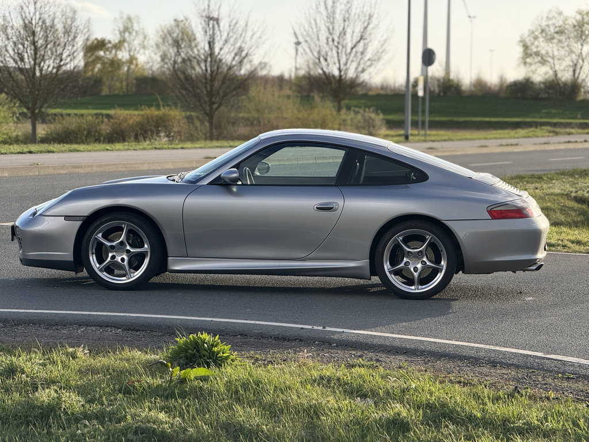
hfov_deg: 16.4
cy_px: 221
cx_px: 294
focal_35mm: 120
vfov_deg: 12.3
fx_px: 2042
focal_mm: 15.66
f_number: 2.8
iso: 64
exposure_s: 1/860
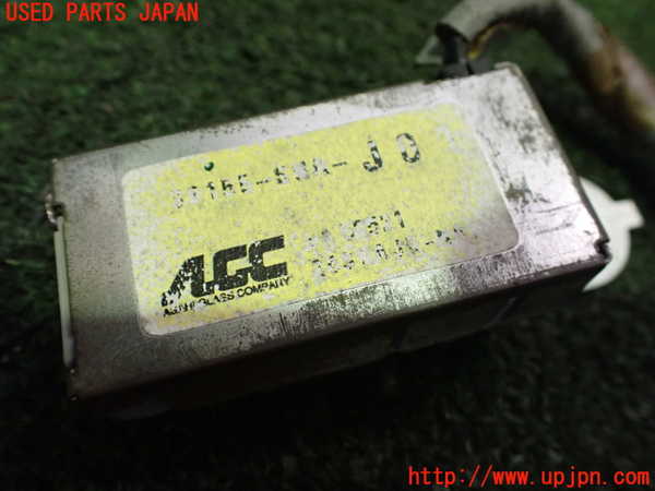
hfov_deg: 60.0
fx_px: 568
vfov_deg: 46.8
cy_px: 246
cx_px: 328
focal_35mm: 30
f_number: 2.3
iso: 800
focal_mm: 5.4
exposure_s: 1/80
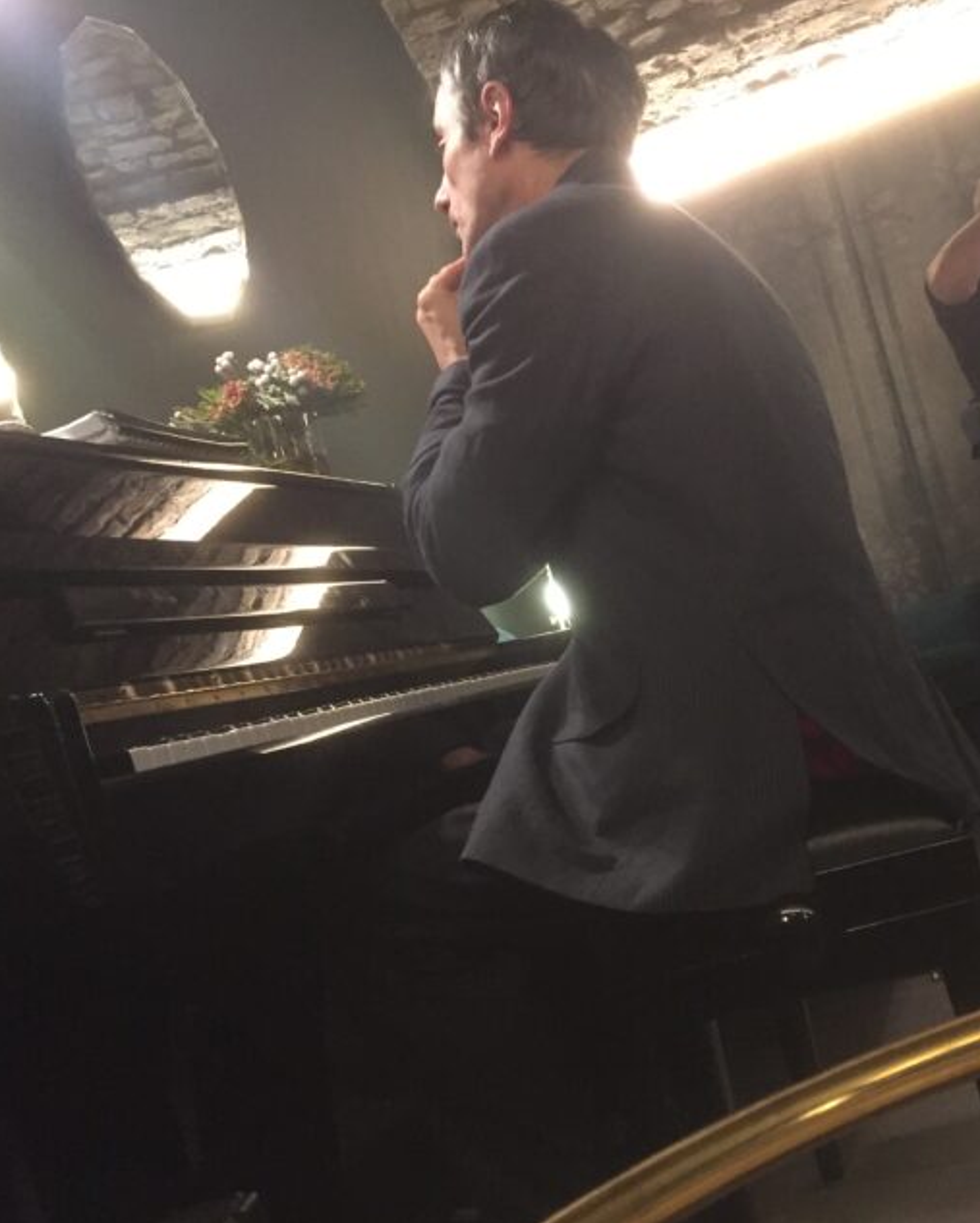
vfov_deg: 47.9
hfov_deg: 38.7
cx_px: 659
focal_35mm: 38
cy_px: 612
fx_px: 1377
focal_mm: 4.15
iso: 400
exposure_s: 1/17
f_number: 2.2
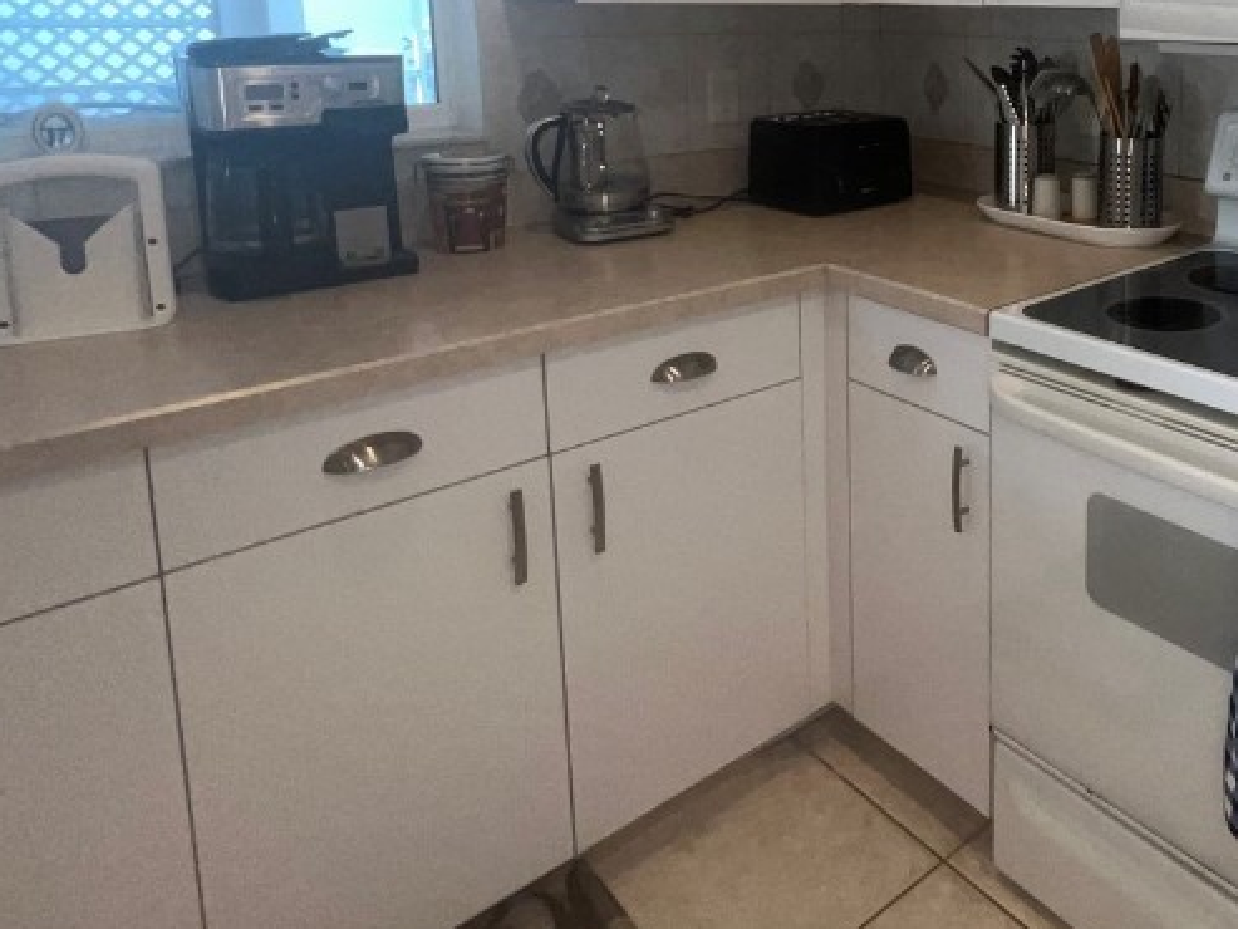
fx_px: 966
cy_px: 156
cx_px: 1080
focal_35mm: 27
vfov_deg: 47.8
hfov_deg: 57.5
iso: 125
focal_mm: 1.57
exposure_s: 1/120
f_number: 1.8
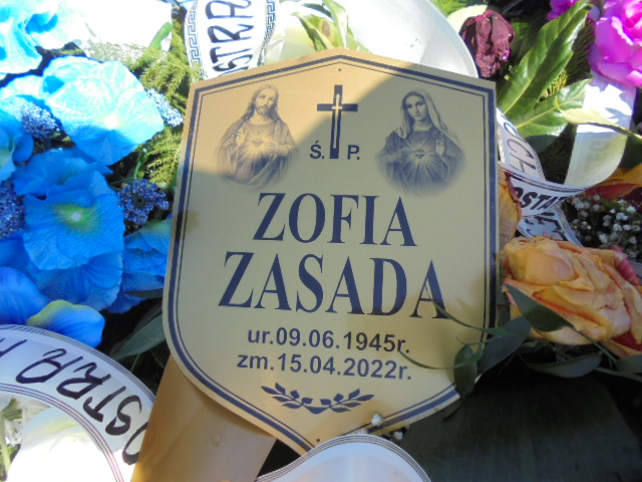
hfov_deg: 67.3
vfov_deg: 53.1
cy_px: 241
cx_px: 321
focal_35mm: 26
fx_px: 482
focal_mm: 4.6
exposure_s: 1/400
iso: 100
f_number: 3.5
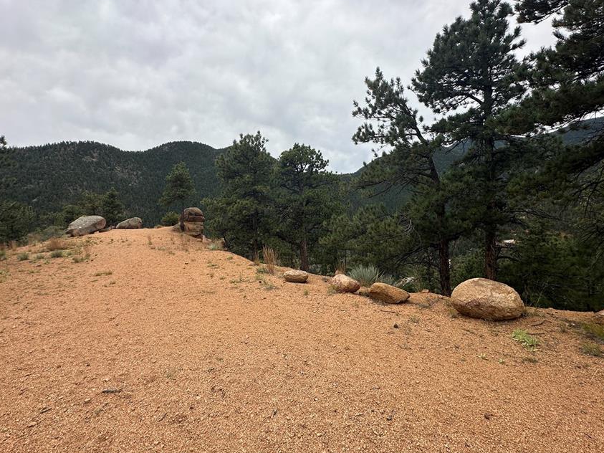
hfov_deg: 91.0
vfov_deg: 74.6
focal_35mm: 17
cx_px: 292
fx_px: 297
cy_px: 206
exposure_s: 1/1319
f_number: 2.2
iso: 40
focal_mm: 2.22
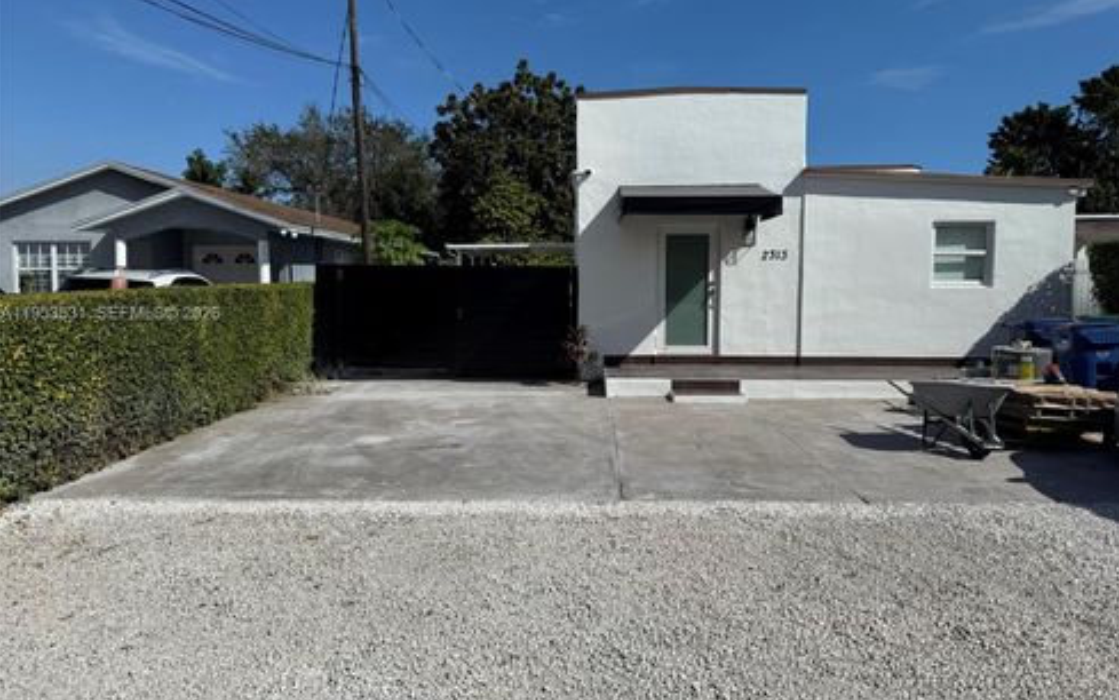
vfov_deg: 47.6
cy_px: 315
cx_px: 570
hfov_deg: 70.4
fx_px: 793
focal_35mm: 26
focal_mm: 6.76
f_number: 1.78
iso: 80
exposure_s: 1/11905
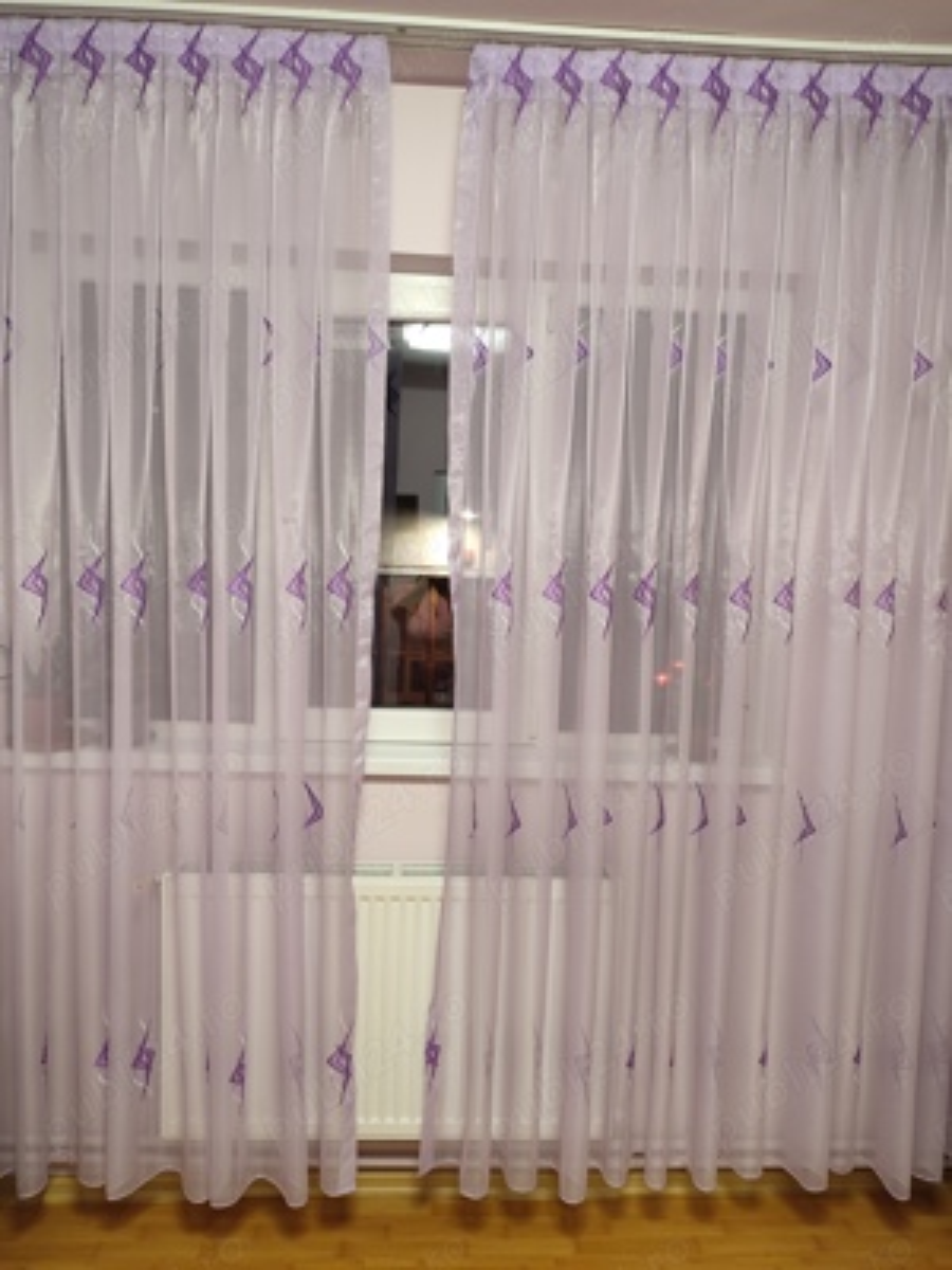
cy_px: 635
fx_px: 880
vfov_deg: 71.6
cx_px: 476
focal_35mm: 24
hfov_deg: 56.8
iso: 286
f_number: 1.89
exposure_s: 1/33
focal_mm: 5.89
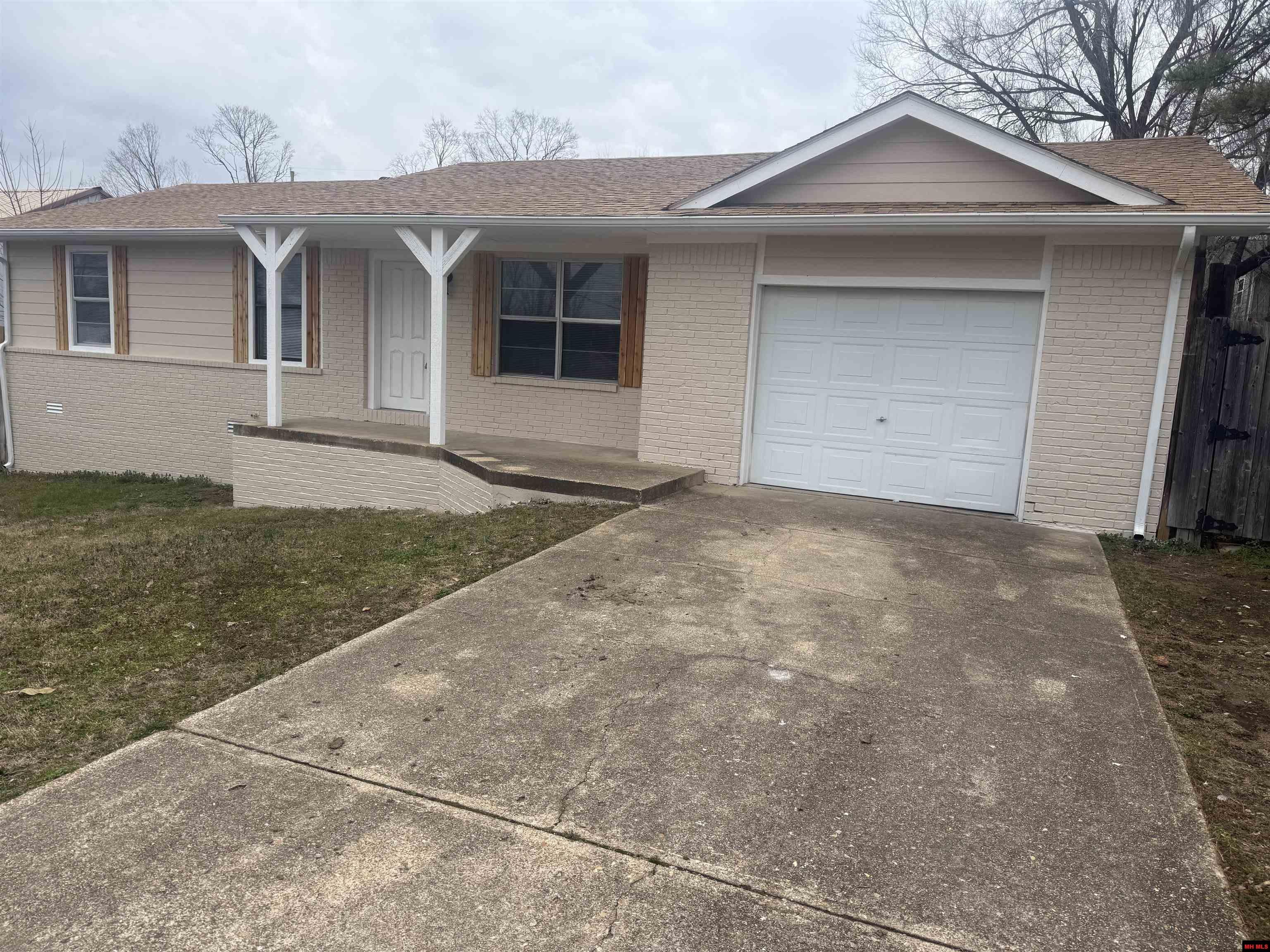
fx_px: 881
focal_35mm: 24
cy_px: 476
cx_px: 635
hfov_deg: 71.6
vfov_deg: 56.8
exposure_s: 1/2053
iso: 80
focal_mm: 6.76
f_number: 1.78
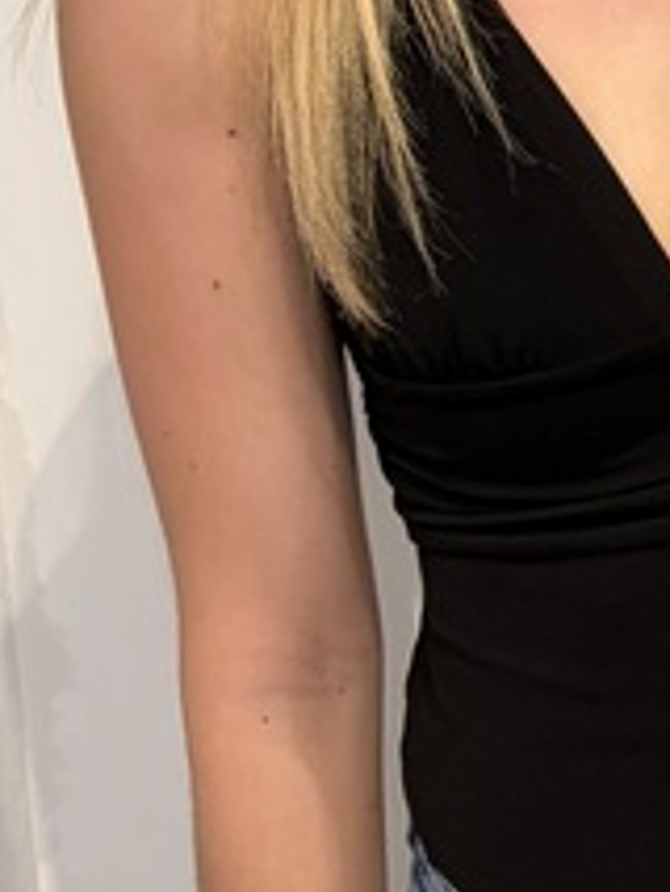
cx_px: 1353
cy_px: -473
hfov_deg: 10.8
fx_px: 3223
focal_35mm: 125
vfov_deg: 14.6
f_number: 1.6
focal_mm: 5.96
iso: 125
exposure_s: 1/60
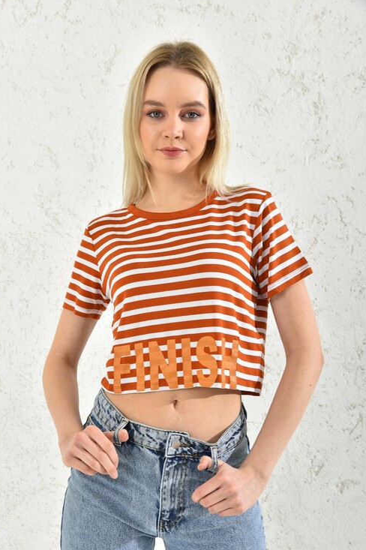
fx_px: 656
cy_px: 279
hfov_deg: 31.2
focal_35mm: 43
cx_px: 183
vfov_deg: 45.4
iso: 100
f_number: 7.1
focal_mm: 42
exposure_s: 1/160
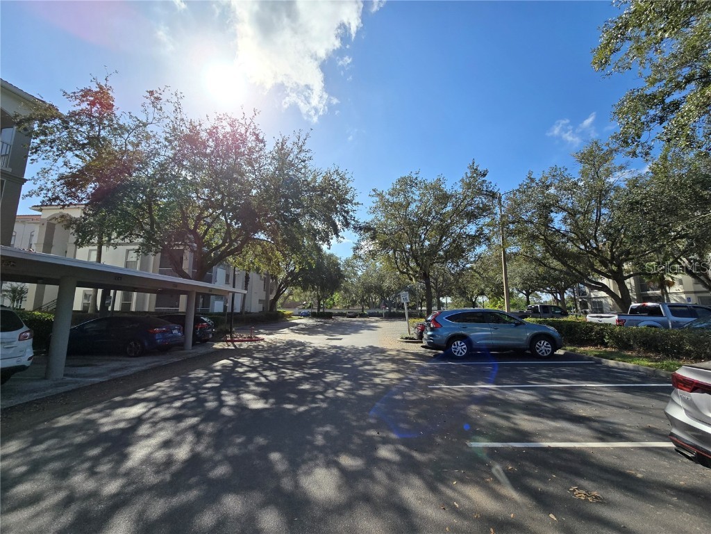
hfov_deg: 106.2
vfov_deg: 89.9
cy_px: 267
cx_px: 356
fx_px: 267
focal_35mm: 13
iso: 50
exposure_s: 1/2929
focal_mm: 2.2
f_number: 2.2
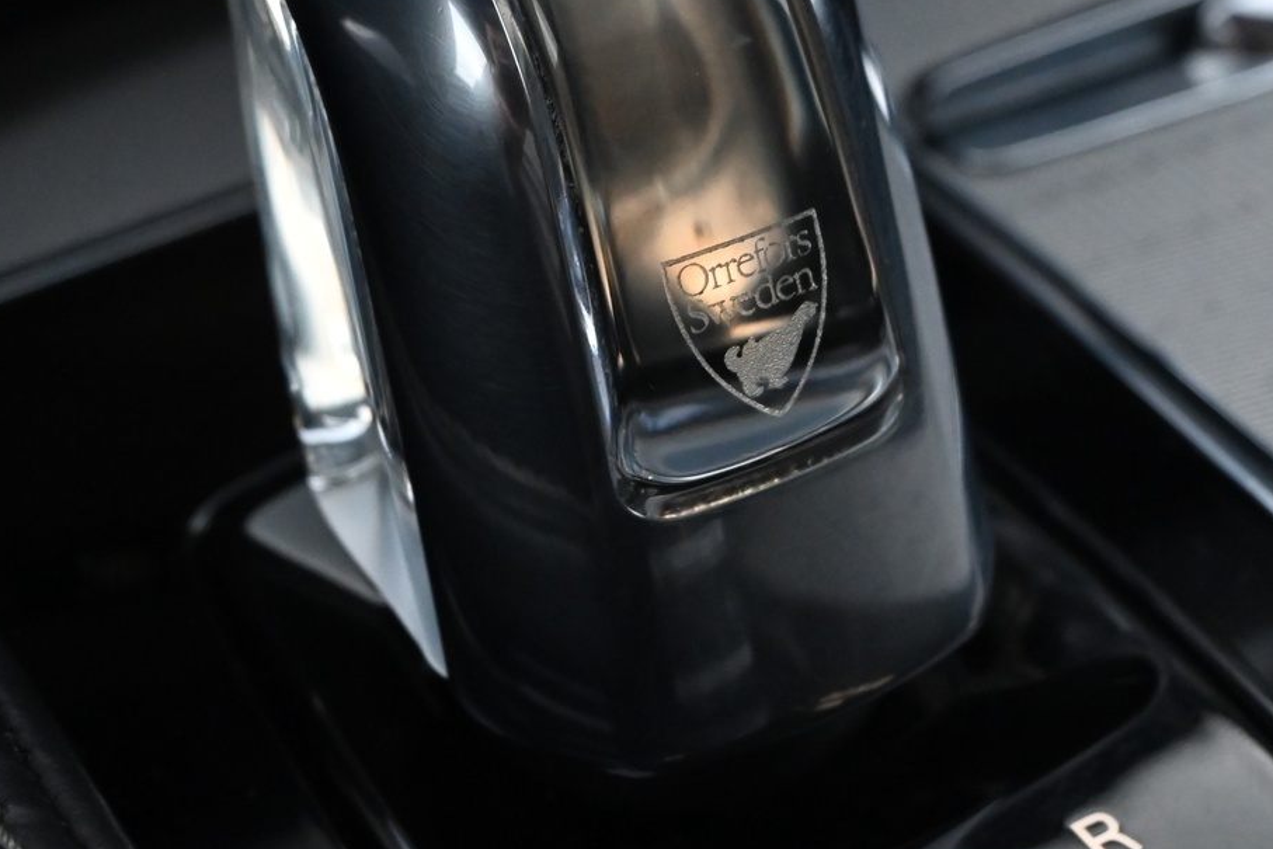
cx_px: 626
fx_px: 2652
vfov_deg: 18.1
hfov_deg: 27.0
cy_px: 229
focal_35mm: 75
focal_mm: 28
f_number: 5.6
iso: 4000
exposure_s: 1/25
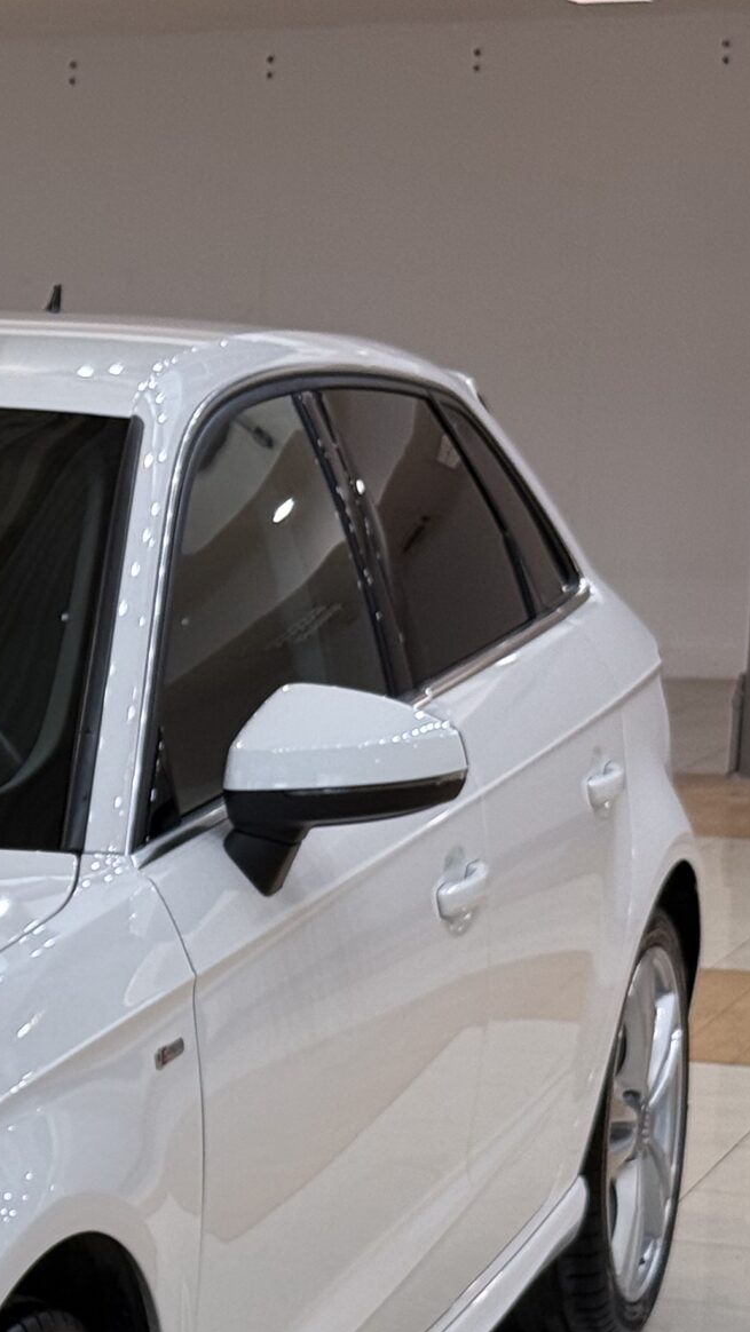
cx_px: -632
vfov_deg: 18.4
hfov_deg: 9.9
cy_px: 1096
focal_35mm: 115
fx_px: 4065
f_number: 1.78
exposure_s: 1/100
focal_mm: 6.76
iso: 50
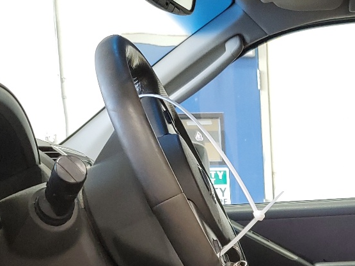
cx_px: 333
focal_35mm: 75
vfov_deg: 18.5
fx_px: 769
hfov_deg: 25.1
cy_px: 327
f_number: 1.5
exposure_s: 1/60.2
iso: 91
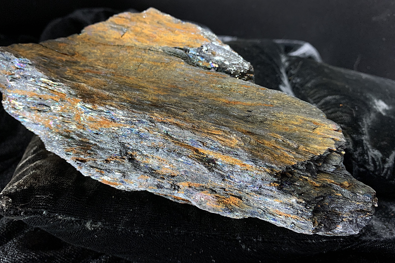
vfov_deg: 46.4
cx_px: 196
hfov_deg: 65.5
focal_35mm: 28
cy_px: 124
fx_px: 307
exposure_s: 1/40
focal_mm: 4.25
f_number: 1.8
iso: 320
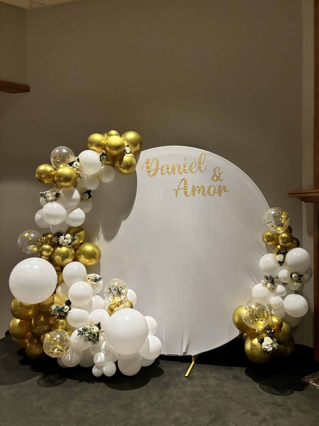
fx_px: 319
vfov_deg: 67.3
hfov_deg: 53.1
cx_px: 160
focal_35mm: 26
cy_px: 213
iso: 500
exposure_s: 1/60
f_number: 1.6
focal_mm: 5.96
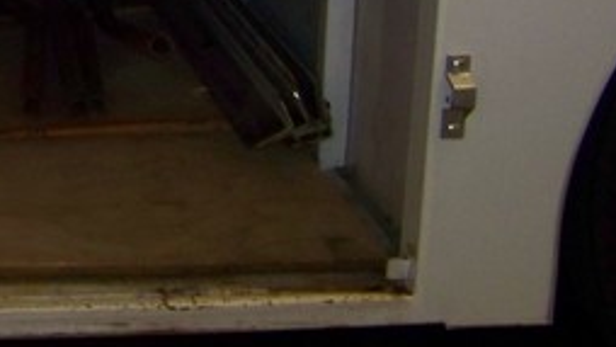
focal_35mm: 108
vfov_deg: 10.7
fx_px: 1764
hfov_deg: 18.7
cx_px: -141
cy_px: -212
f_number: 2.8
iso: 200
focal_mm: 5.85
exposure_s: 1/30
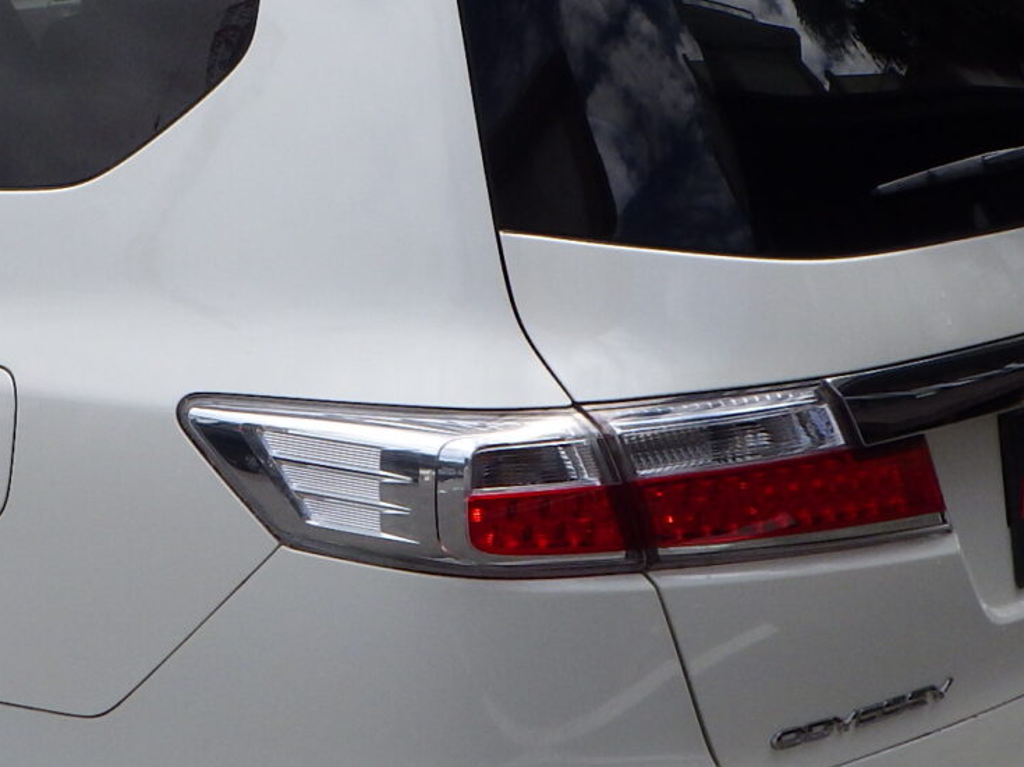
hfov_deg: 24.4
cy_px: 334
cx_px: 116
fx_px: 2307
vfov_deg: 18.9
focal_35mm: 78
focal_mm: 5
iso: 125
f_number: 4.2
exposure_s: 1/1000
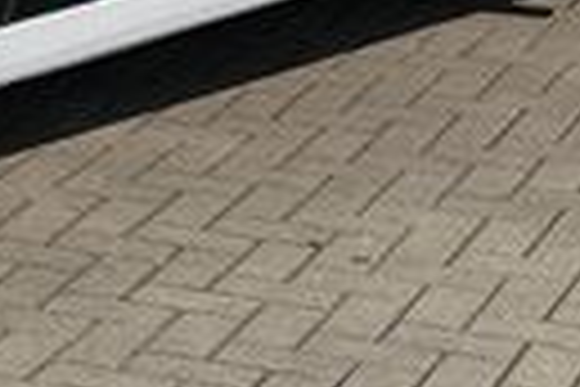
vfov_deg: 6.0
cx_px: -171
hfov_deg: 9.4
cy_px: -760
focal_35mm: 214
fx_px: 3448
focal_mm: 5.1
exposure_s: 1/8403
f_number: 1.6
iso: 50
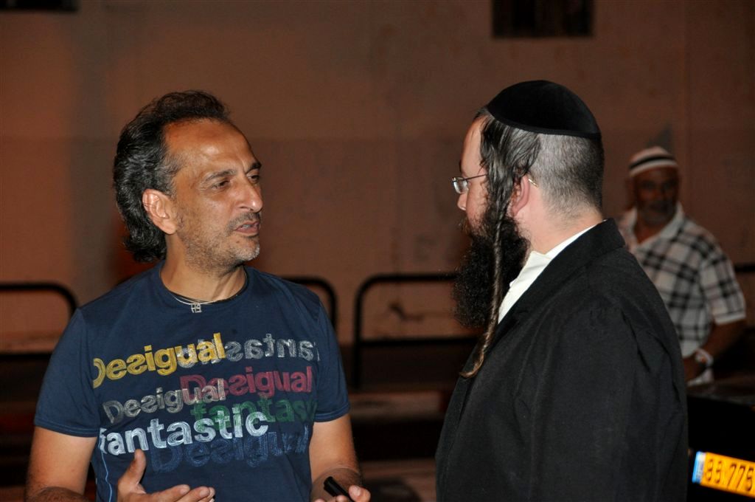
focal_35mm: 135
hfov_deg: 15.2
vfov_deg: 10.1
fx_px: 2828
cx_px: 378
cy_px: 251
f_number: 5.3
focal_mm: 90
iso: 800
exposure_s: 1/60
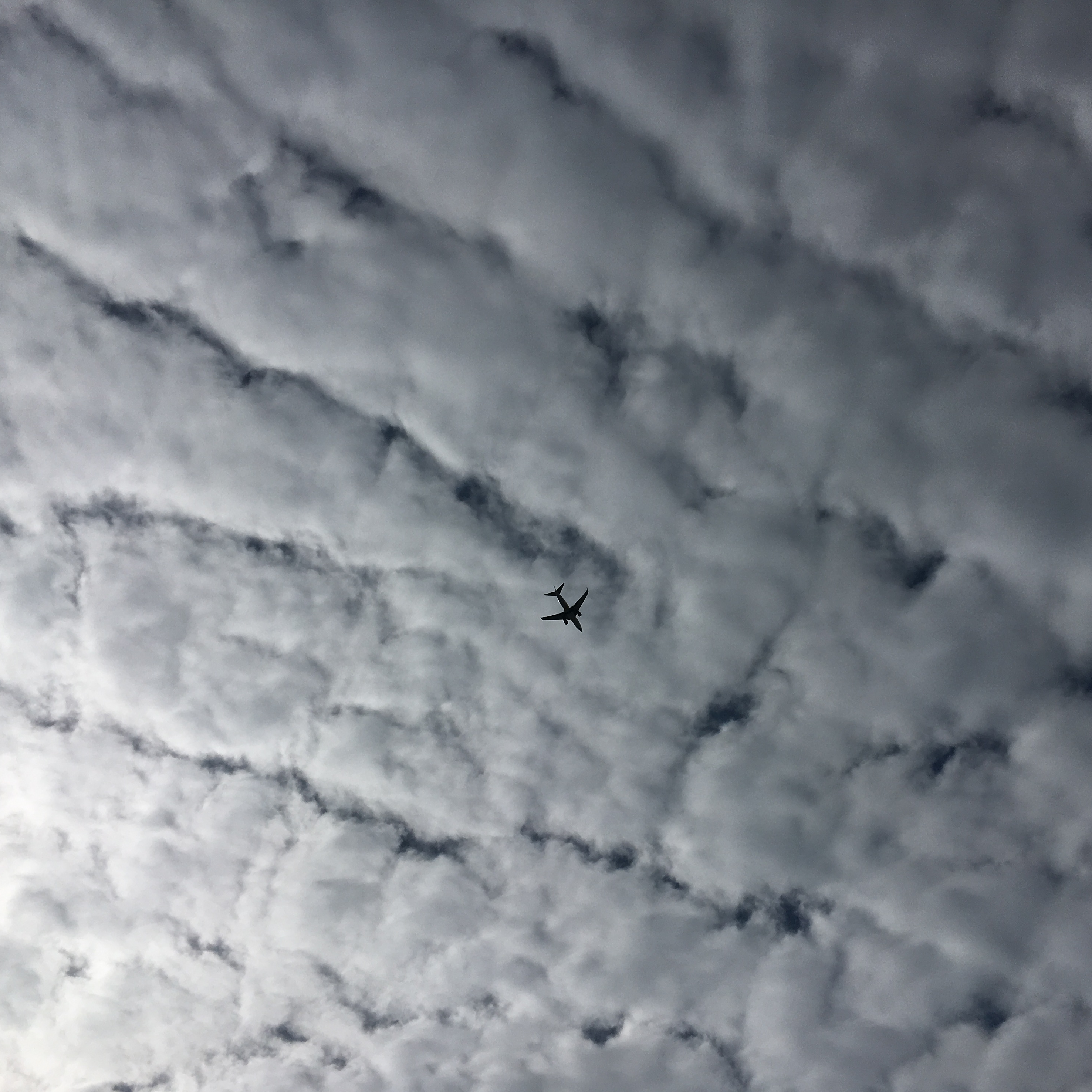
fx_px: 1249
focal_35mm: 35
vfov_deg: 47.2
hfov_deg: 47.0
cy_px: 555
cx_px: 649
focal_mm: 4.15
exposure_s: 1/15385
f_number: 2.2
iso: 25
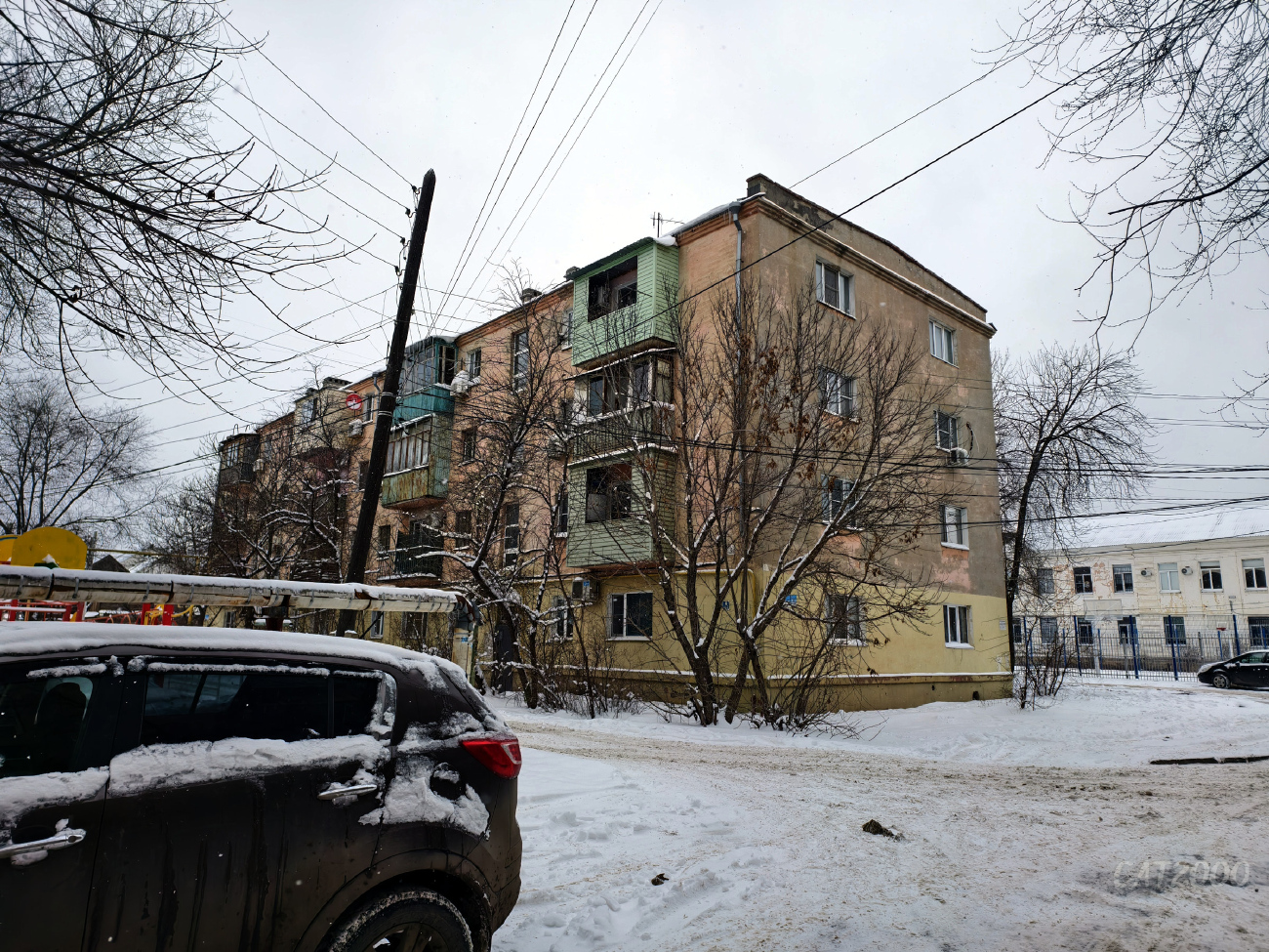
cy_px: 476
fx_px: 843
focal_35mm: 23
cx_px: 634
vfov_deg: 58.9
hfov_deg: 73.9
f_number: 1.57
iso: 72
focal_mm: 6.54
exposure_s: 1/1449
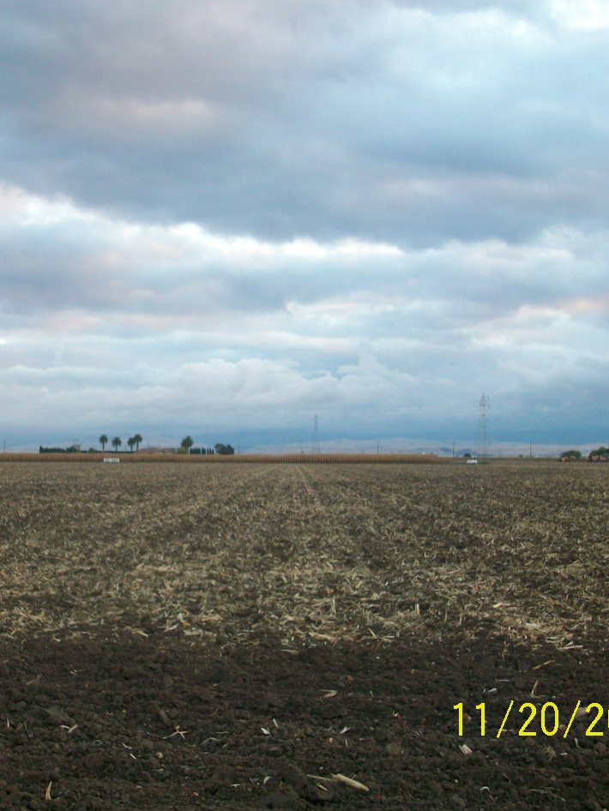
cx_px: 178
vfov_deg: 41.2
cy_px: 409
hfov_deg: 31.2
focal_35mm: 46
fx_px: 1079
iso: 80
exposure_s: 1/80.5
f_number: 2.8
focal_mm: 5.7
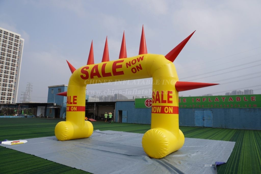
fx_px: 174
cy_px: 87
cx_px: 130
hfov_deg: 73.7
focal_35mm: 24
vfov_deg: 53.1
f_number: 8
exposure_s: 1/400
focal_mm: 16
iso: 100
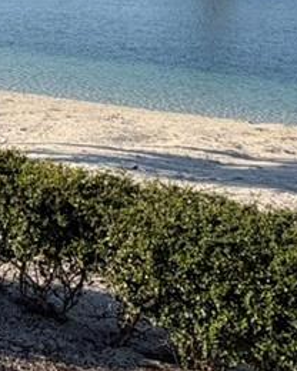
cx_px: -37
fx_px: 923
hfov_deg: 17.6
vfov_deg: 21.4
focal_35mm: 84
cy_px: -49
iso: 20
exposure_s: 1/789
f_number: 2.2
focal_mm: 2.22
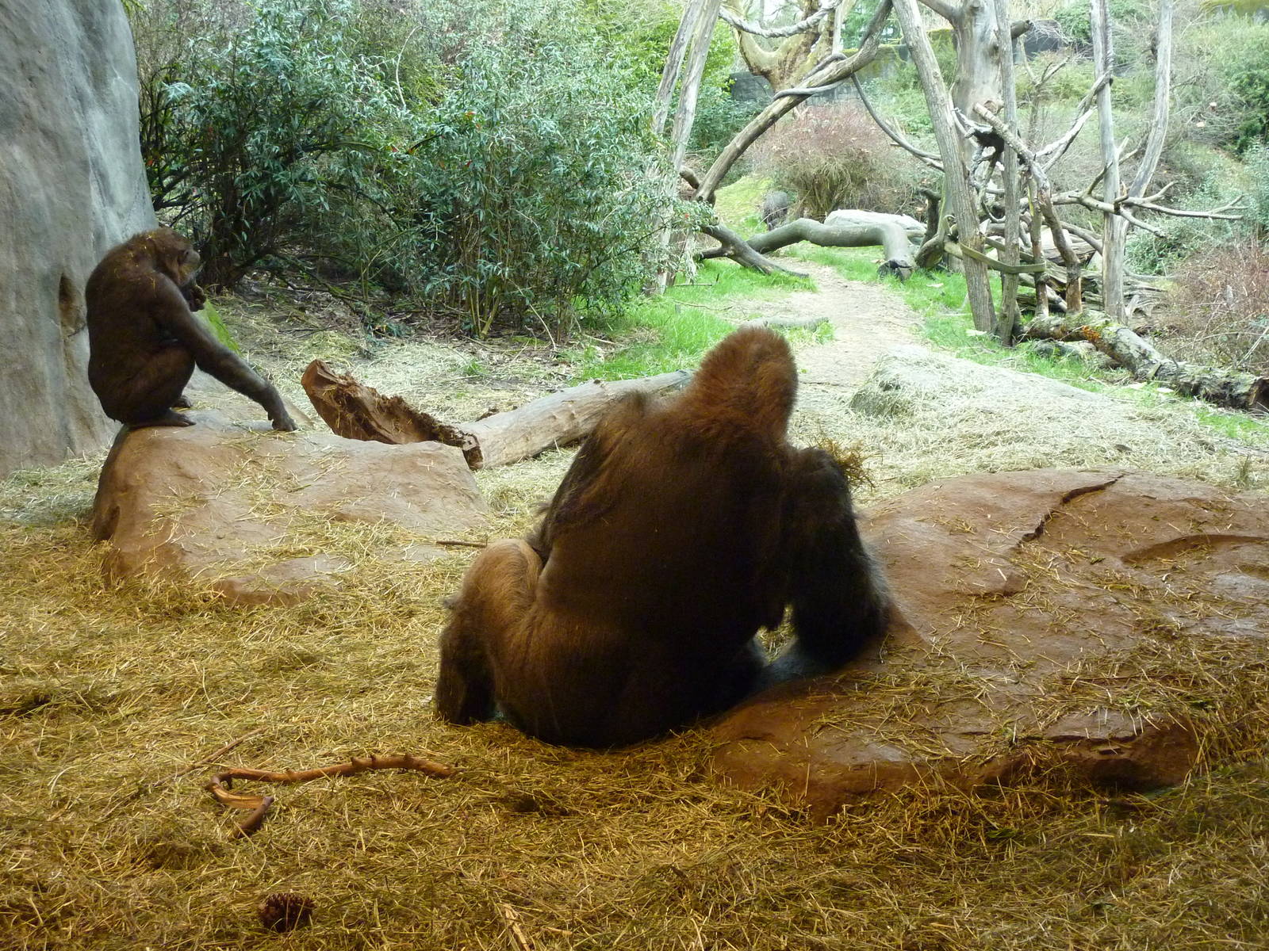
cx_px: 634
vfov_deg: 34.3
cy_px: 476
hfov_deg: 44.8
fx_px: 1540
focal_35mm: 42
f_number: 3.7
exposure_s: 1/50
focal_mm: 6.9
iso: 400
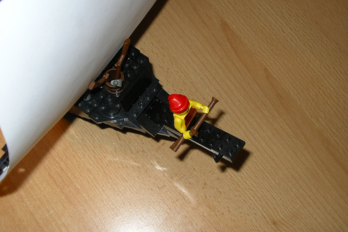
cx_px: 174
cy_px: 113
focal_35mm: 49
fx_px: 474
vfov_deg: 27.5
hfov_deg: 40.3
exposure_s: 1/80
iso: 50
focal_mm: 7.2
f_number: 3.2
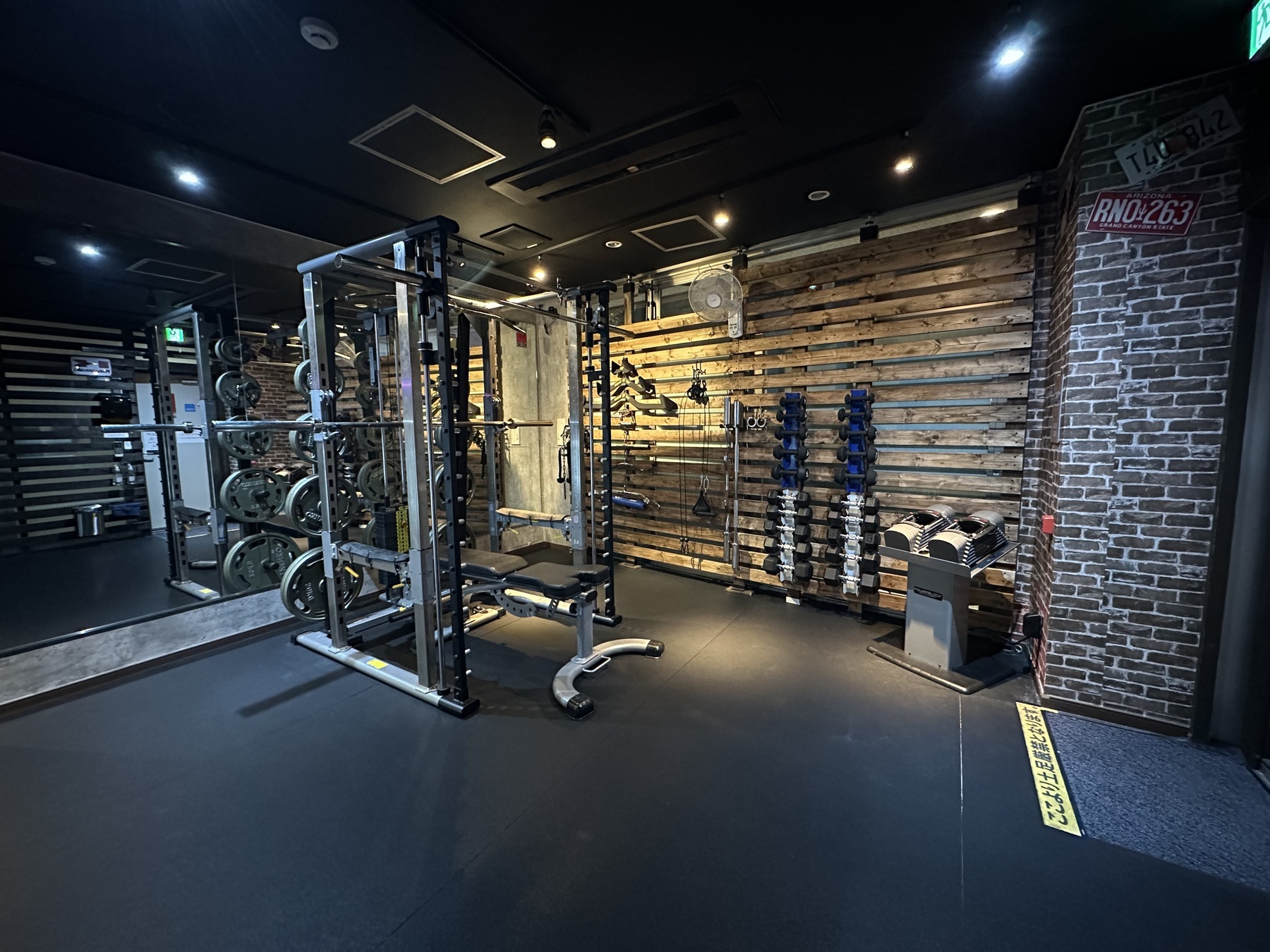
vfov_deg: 85.7
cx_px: 635
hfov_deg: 102.1
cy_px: 476
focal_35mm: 14
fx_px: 514
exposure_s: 1/34
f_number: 2.2
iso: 1250
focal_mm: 2.22
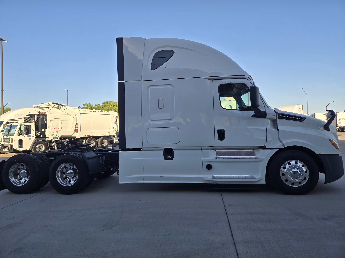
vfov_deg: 58.9
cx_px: 172
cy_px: 129
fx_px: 229
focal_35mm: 23
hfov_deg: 73.9
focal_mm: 5.4
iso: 25
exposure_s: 1/1343
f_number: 1.8
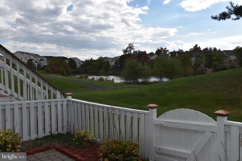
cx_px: 121
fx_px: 215
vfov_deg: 41.1
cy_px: 80
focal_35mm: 32
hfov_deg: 58.7
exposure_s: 1/200
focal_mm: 32
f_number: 10
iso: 100
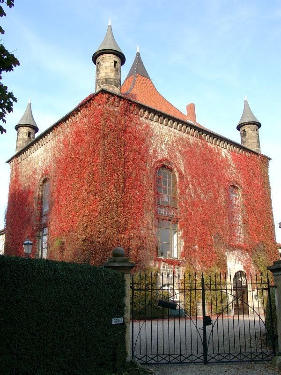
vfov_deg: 54.0
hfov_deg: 41.8
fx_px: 368
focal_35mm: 34
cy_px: 188
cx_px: 140
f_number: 4
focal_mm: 7.13
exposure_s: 1/189
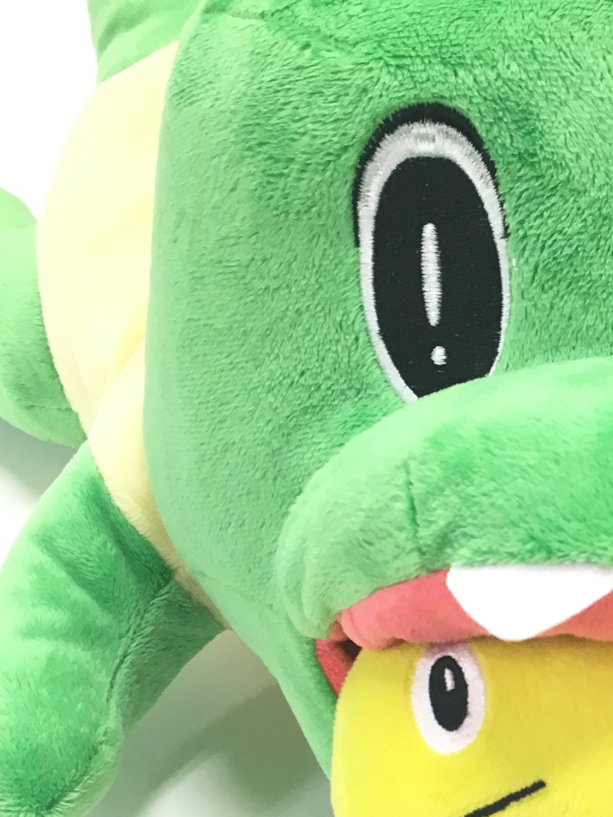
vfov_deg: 27.2
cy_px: 731
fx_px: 1629
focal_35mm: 69
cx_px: 571
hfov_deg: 20.8
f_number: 2.2
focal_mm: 4.15
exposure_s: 1/30
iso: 50
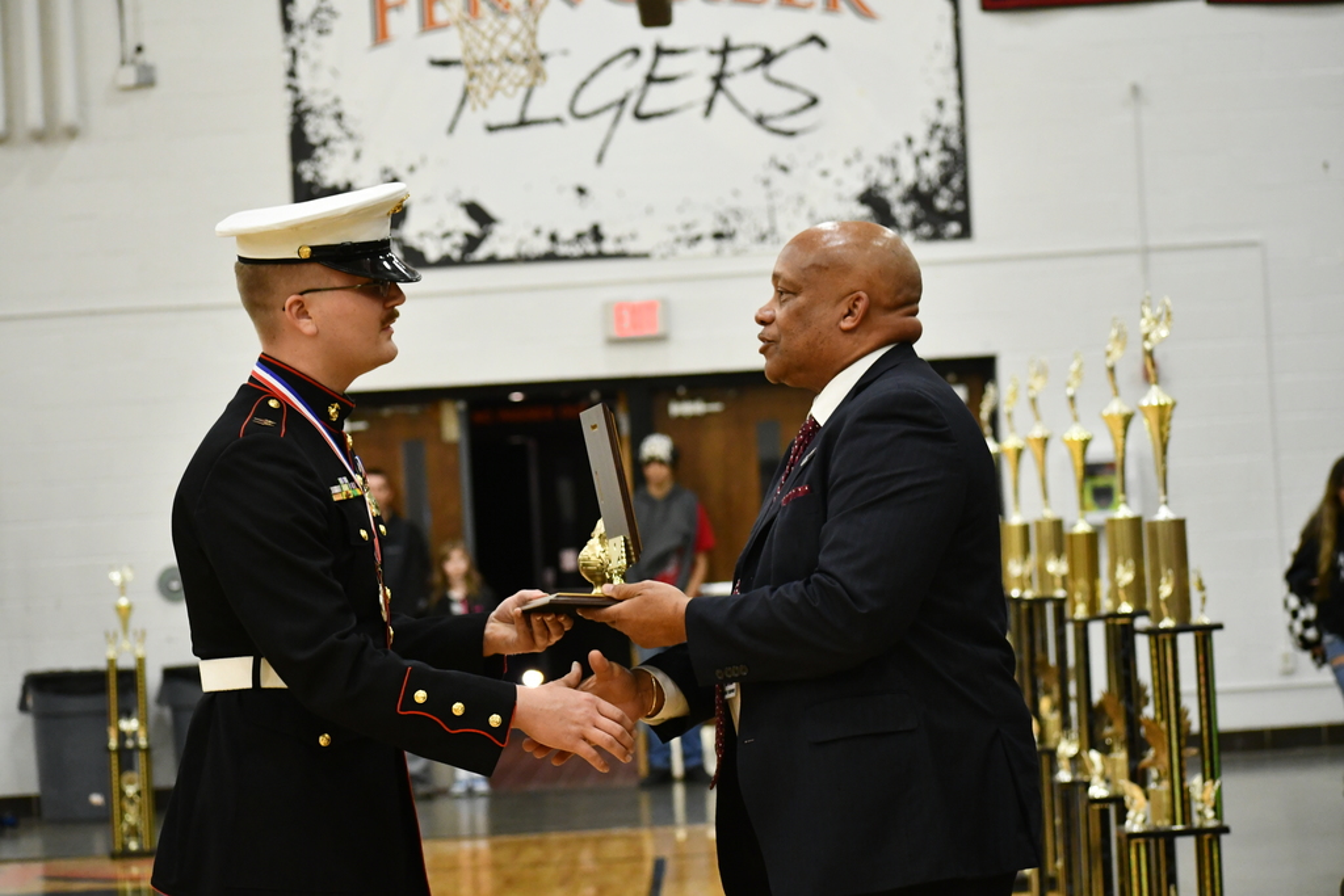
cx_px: 672
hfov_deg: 16.7
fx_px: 4592
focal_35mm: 123
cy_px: 448
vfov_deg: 11.1
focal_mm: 82
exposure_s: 1/250
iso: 2800
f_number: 4.8
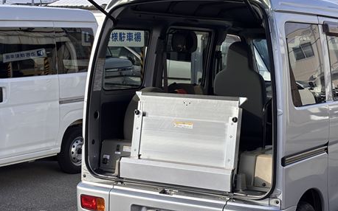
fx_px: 709
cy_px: 104
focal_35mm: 77
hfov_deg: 26.8
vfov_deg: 16.9
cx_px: 165
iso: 32
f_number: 1.6
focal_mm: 5.96
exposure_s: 1/1667
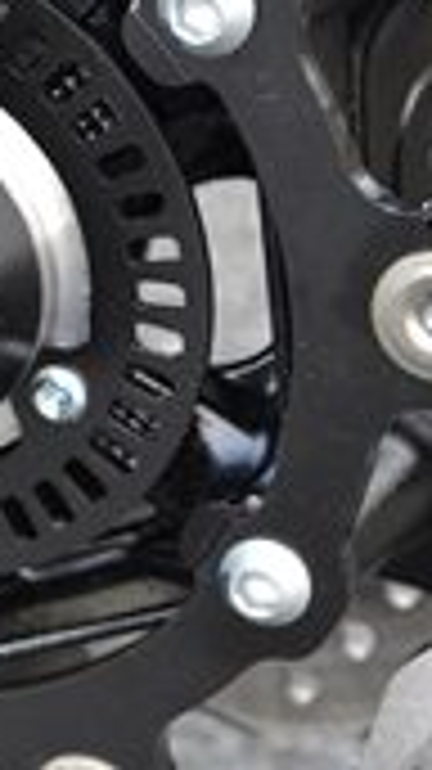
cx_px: -346
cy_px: 511
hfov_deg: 6.2
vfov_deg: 11.2
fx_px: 3916
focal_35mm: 192
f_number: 5.6
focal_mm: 42
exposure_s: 1/125
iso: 400
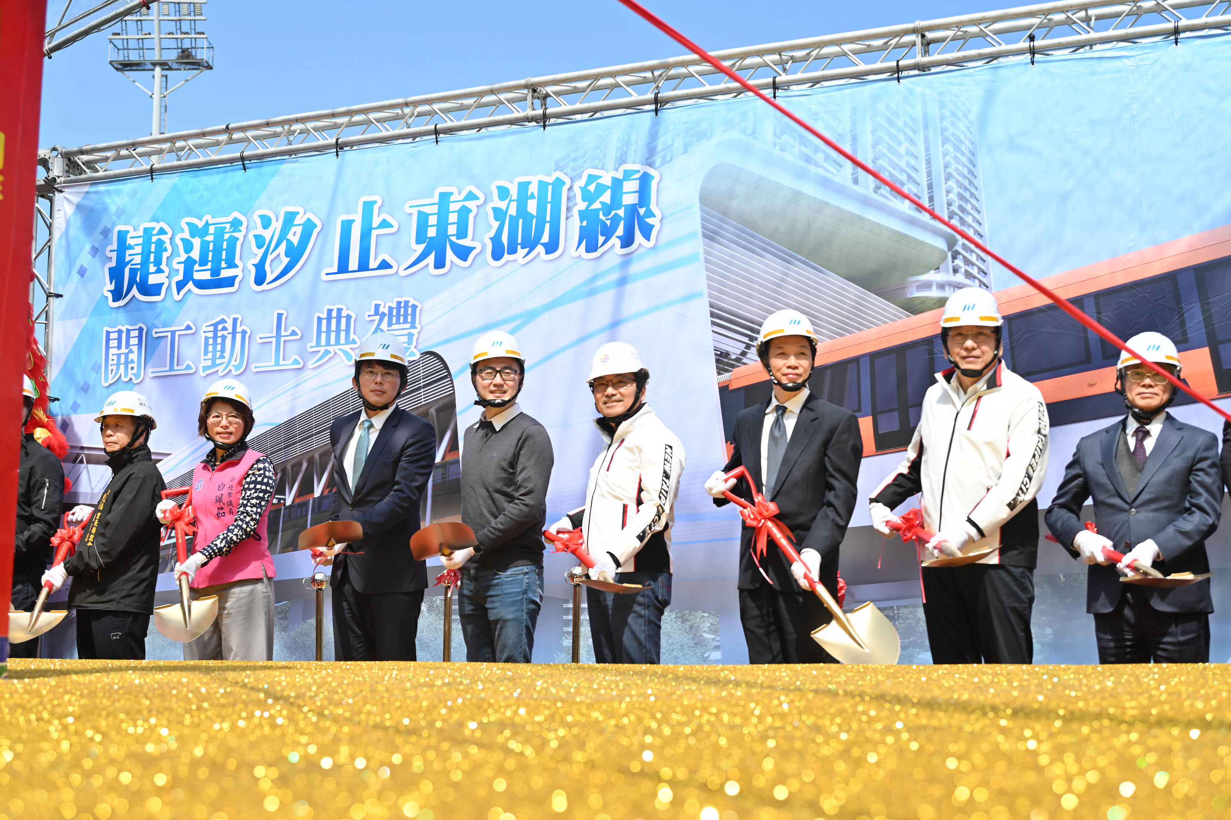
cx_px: 616
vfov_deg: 29.2
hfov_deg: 42.7
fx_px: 1573
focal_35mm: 46
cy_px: 410
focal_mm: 46
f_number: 4
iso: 64
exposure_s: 1/500
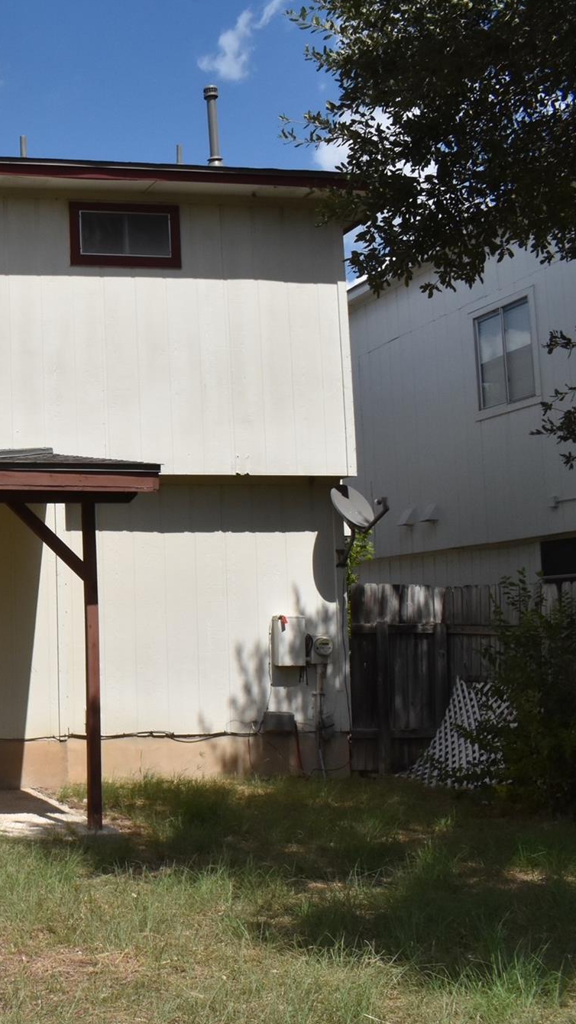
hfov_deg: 22.3
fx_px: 1304
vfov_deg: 42.9
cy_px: 510
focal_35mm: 48
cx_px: -174
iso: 1000
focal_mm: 20
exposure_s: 1/1000
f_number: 16
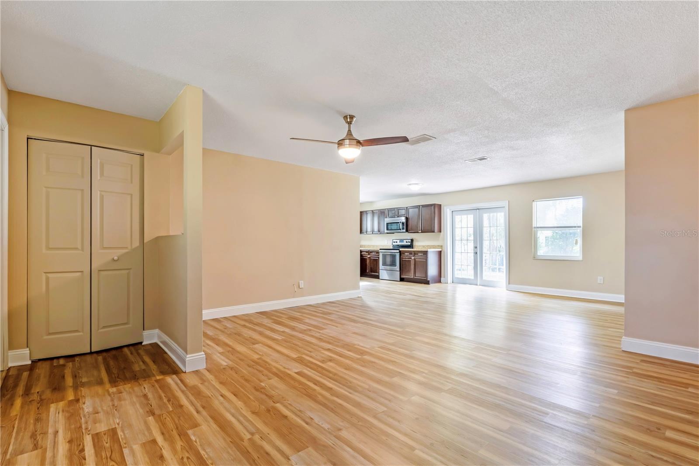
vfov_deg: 72.0
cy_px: 233
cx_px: 350
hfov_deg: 95.0
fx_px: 320
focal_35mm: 16
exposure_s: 1/80
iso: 250
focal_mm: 11
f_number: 9
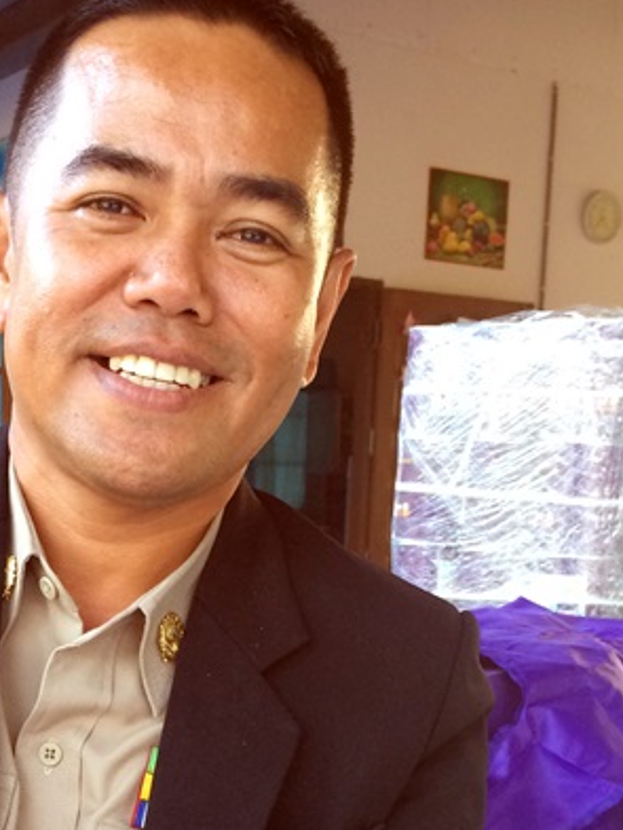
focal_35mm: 61
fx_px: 1463
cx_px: 112
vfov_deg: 30.8
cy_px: 678
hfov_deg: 23.6
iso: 100
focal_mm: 4.12
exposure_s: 1/30
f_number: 2.2
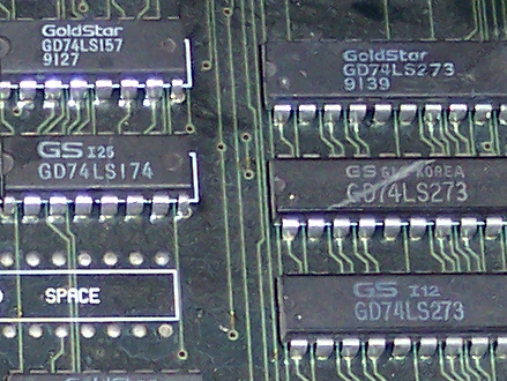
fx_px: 3269
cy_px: 408
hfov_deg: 8.7
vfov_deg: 6.6
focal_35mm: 223
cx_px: -146
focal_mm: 8
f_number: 2.8
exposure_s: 1/30
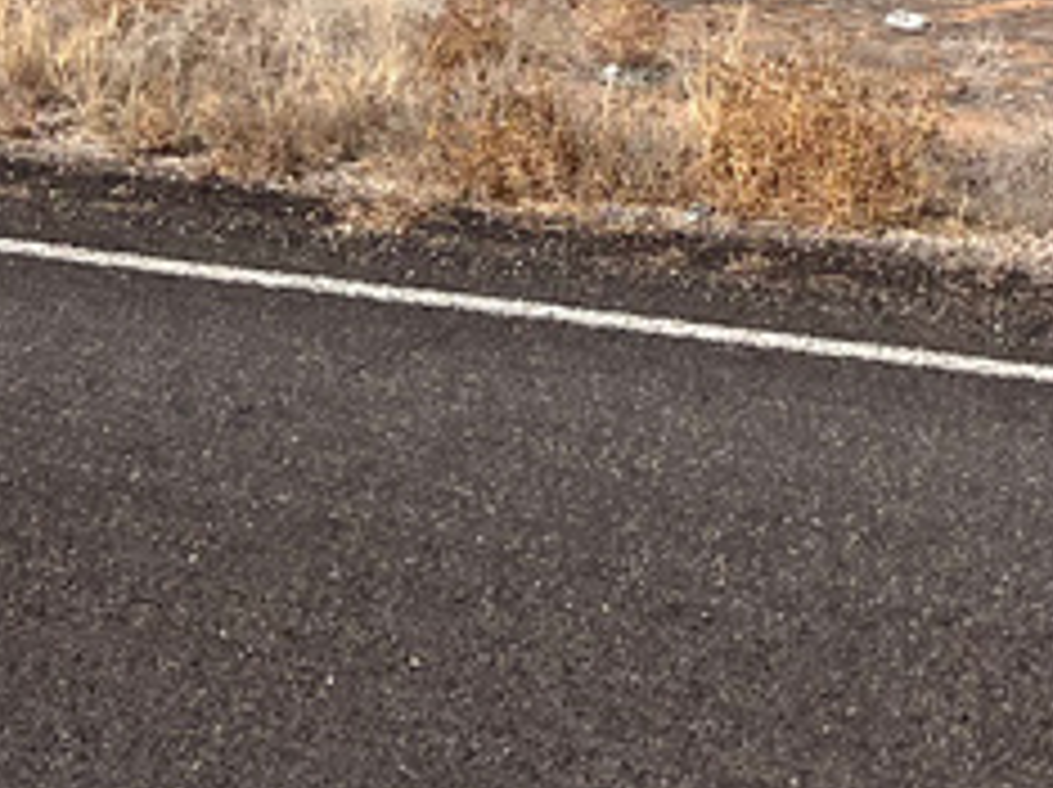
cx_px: 1318
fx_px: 3464
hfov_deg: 16.5
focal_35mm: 114
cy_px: -374
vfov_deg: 12.4
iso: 50
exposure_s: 1/8000
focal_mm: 5.7
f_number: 1.5
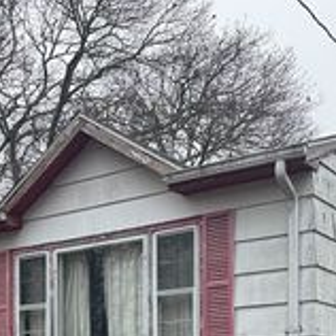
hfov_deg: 25.0
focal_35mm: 67
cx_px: 34
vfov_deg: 23.9
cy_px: 377
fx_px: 736
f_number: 1.78
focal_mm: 6.76
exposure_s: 1/868
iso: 80
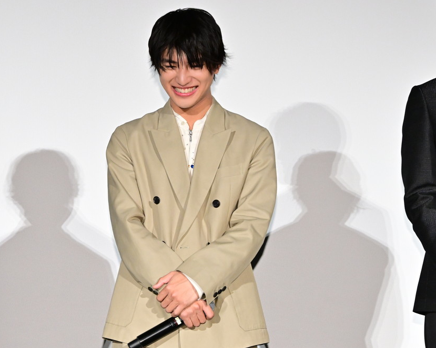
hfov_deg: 13.2
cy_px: 174
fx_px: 1884
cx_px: 194
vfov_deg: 10.6
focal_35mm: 146
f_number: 6.3
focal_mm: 86
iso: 3200
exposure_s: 1/200
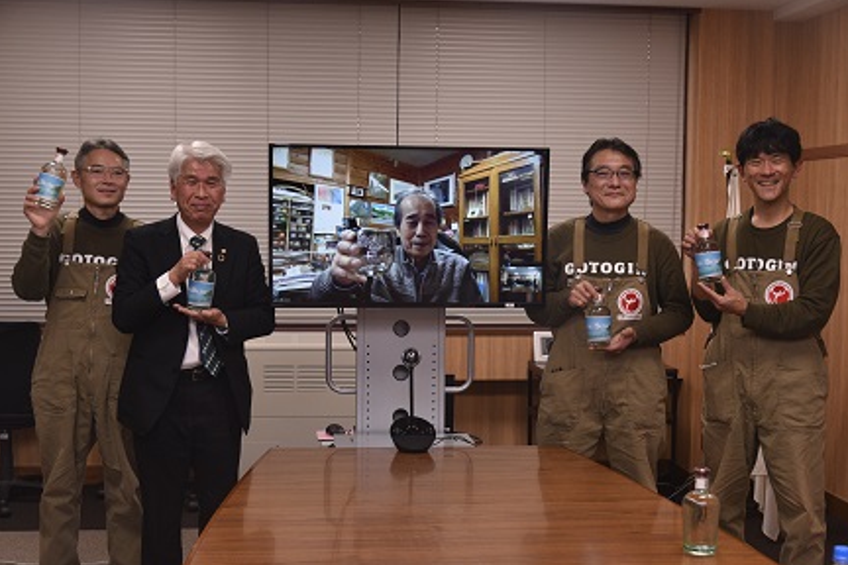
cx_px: 434
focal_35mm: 50
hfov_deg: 39.6
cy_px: 282
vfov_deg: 27.0
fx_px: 1178
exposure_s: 1/160
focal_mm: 48
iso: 800
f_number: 5.6
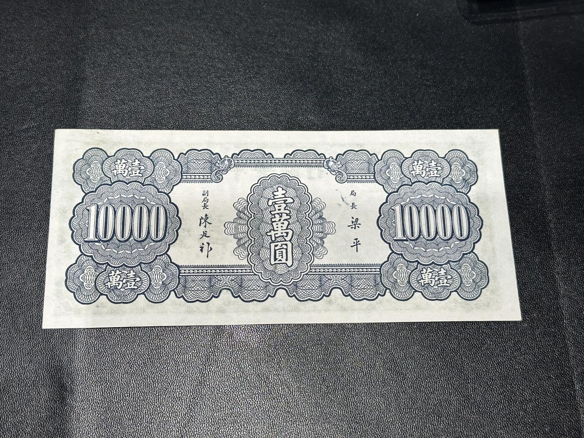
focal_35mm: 48
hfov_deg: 39.7
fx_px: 810
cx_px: 292
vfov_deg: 30.3
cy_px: 219
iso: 100
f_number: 1.78
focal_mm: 6.86
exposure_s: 1/50
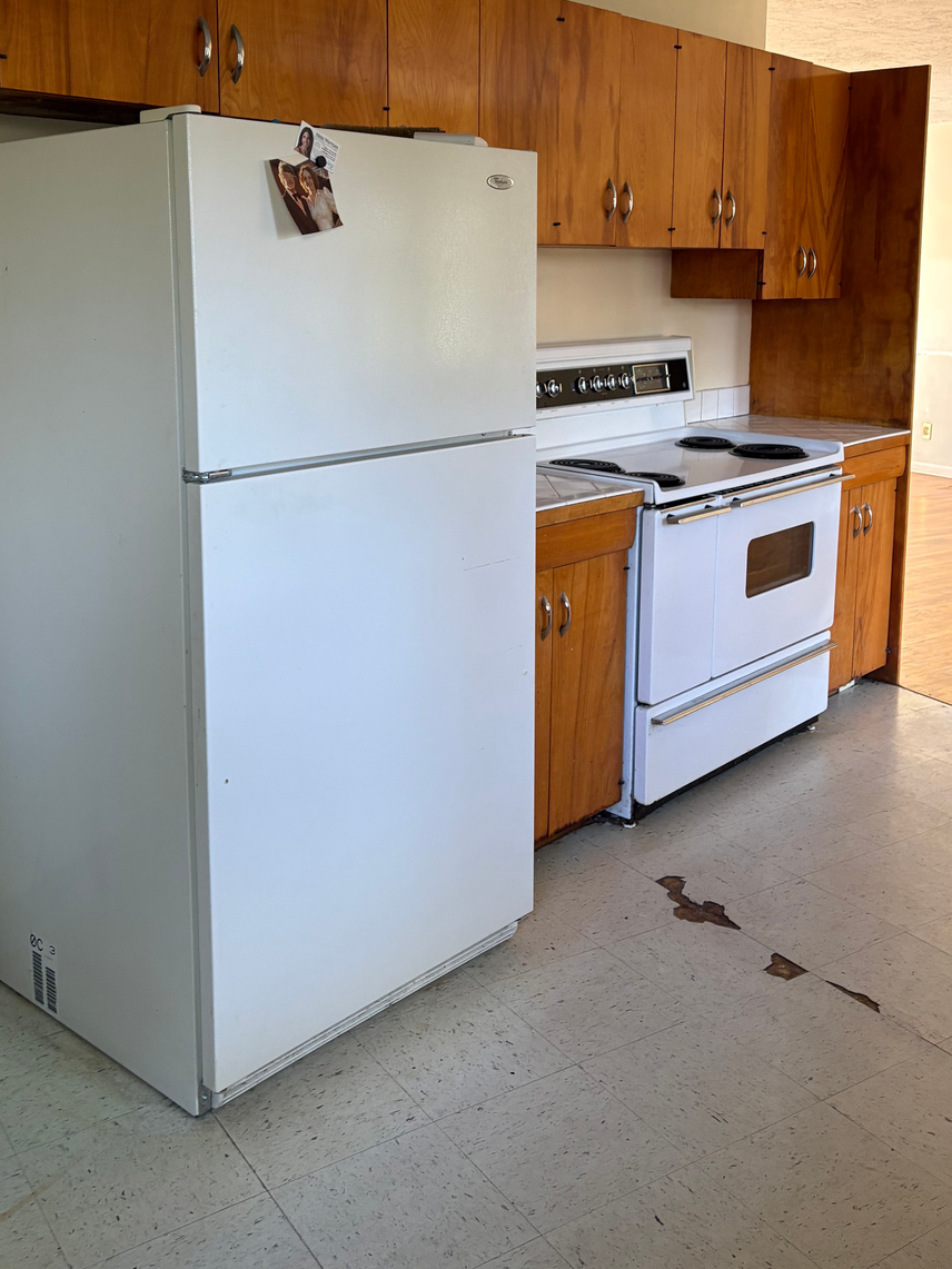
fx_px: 1283
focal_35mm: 35
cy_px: 432
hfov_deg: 40.7
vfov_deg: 51.7
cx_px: 478
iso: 125
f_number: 1.6
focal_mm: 5.96
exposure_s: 1/60
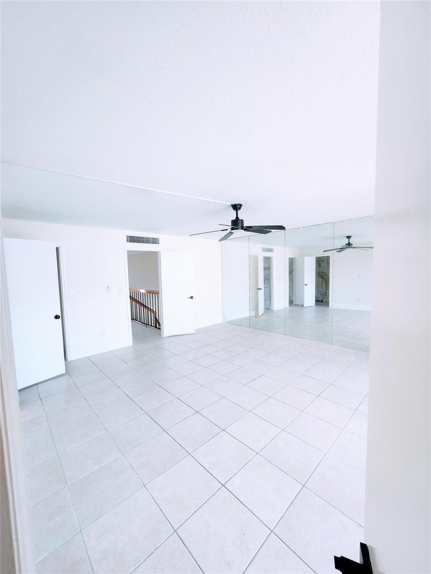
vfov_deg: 106.2
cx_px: 216
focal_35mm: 13
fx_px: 216
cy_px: 287
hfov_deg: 89.9
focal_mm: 1.74
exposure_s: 1/60
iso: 100
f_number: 2.2
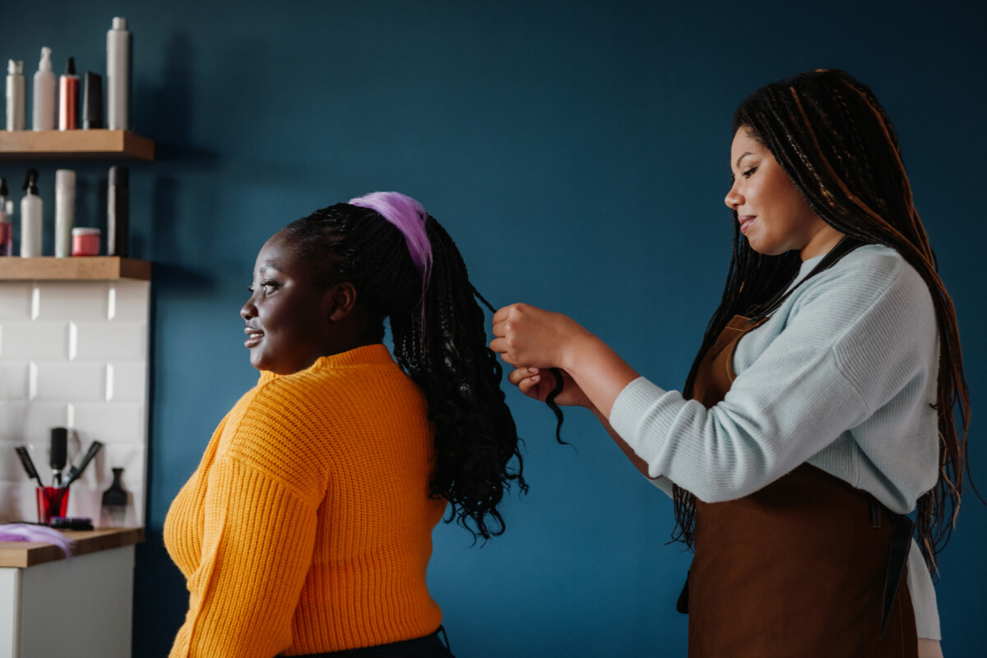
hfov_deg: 35.6
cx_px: 494
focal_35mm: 56
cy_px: 329
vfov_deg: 24.2
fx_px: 1535
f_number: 4
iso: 800
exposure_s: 1/125
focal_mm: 56
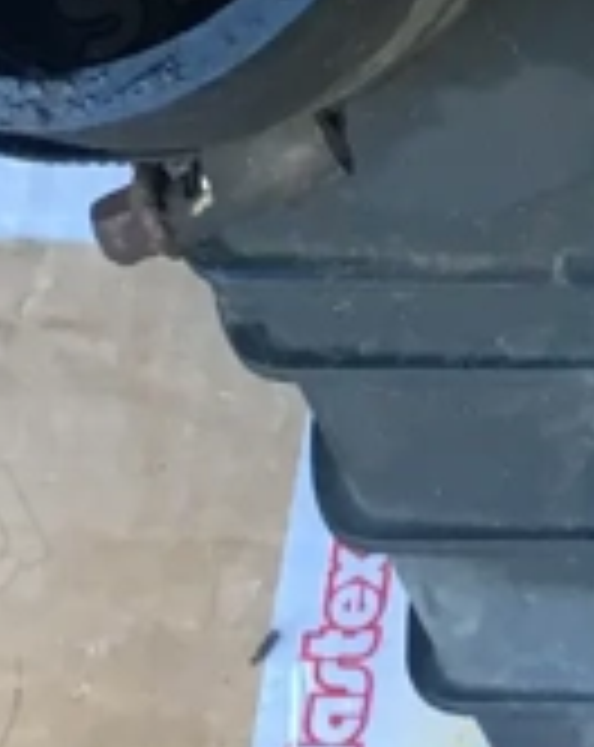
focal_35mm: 171
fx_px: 3772
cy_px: -234
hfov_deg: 8.6
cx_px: 1130
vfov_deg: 11.0
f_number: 2.2
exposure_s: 1/33
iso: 32
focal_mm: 4.15
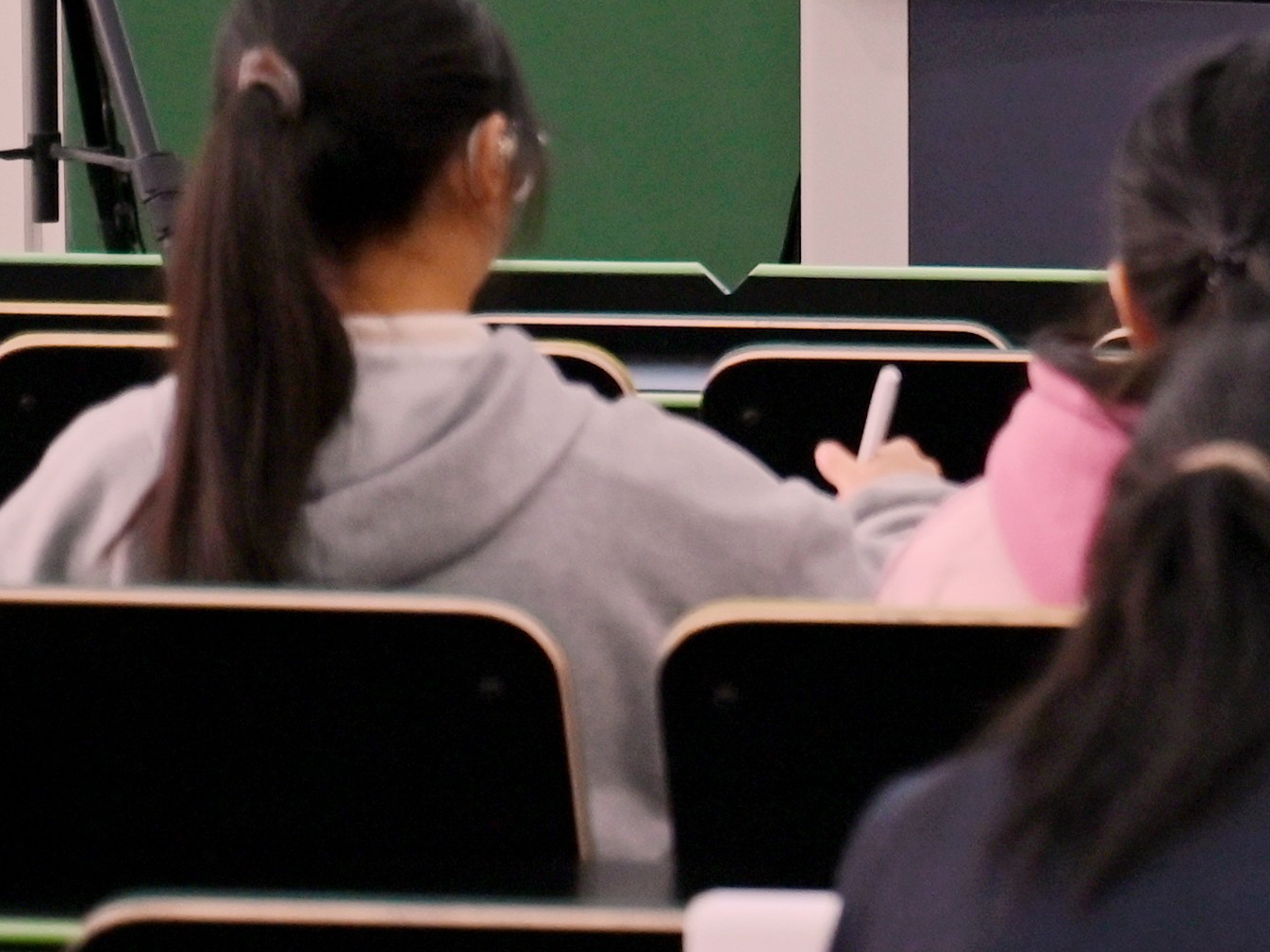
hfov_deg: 6.5
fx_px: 11041
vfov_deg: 4.9
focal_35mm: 301
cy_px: -299
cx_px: 1980
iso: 400
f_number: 4
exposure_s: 1/125
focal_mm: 70
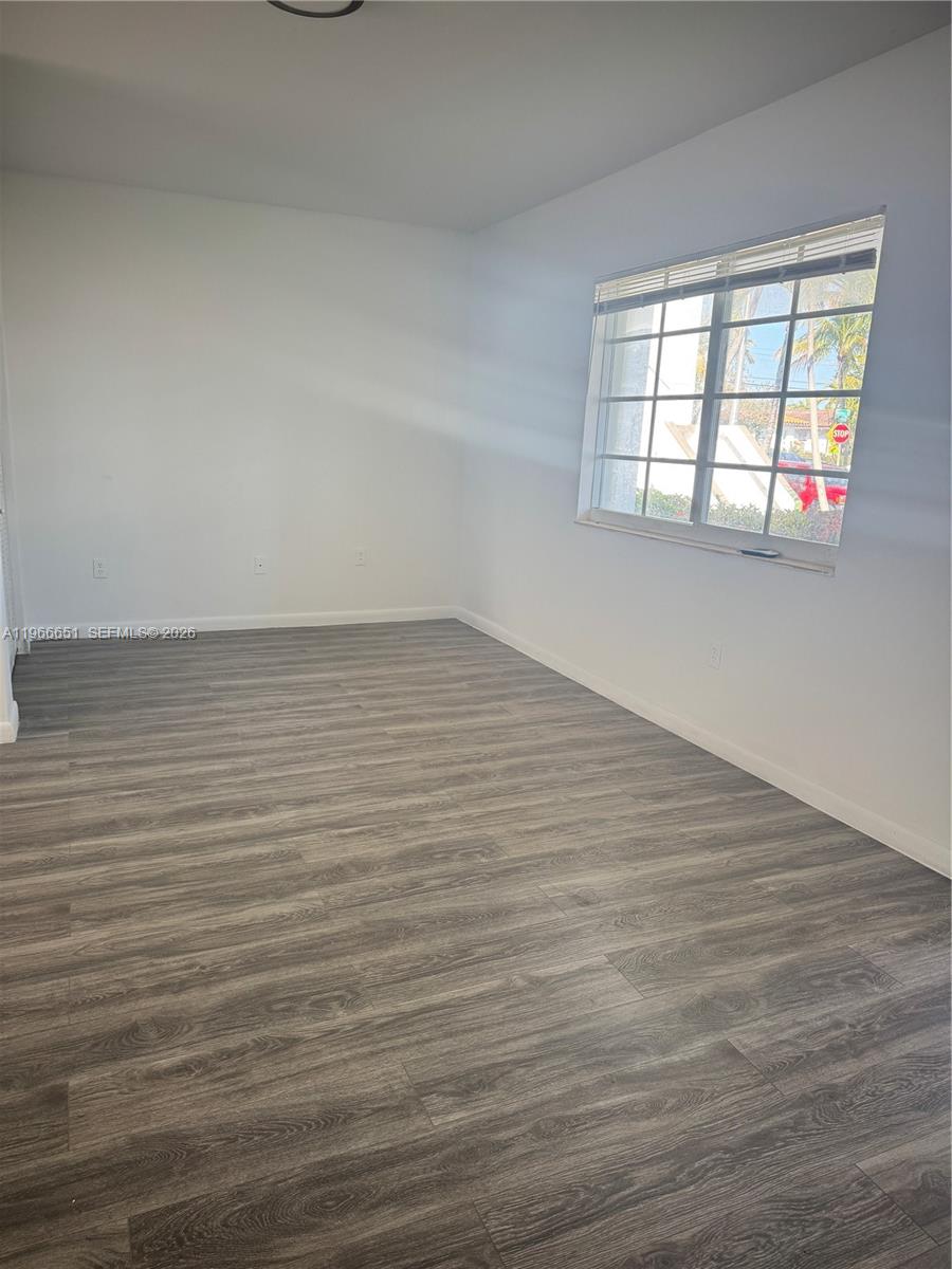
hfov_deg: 56.8
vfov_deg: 71.6
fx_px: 880
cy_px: 634
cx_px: 476
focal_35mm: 24
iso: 100
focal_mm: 6.76
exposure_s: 1/130
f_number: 1.78
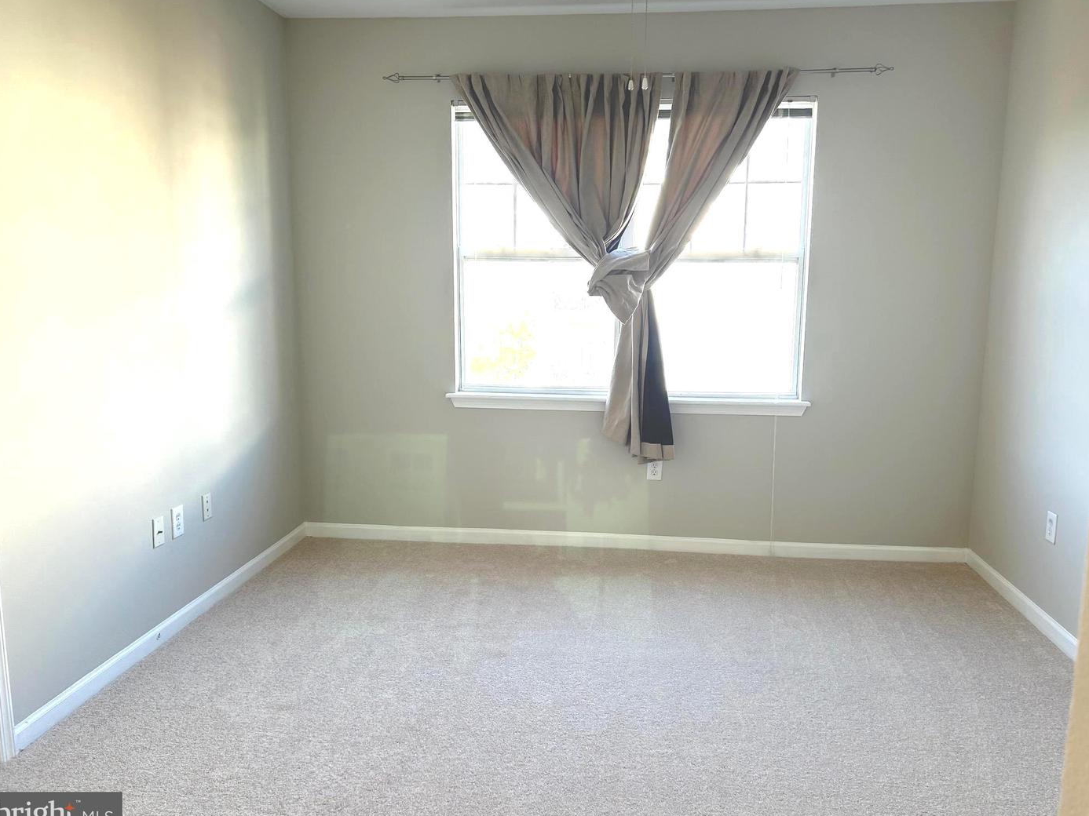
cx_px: 550
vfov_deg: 51.3
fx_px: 849
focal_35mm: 27
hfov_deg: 65.3
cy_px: 413
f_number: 1.5
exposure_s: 1/160
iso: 64
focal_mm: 5.7
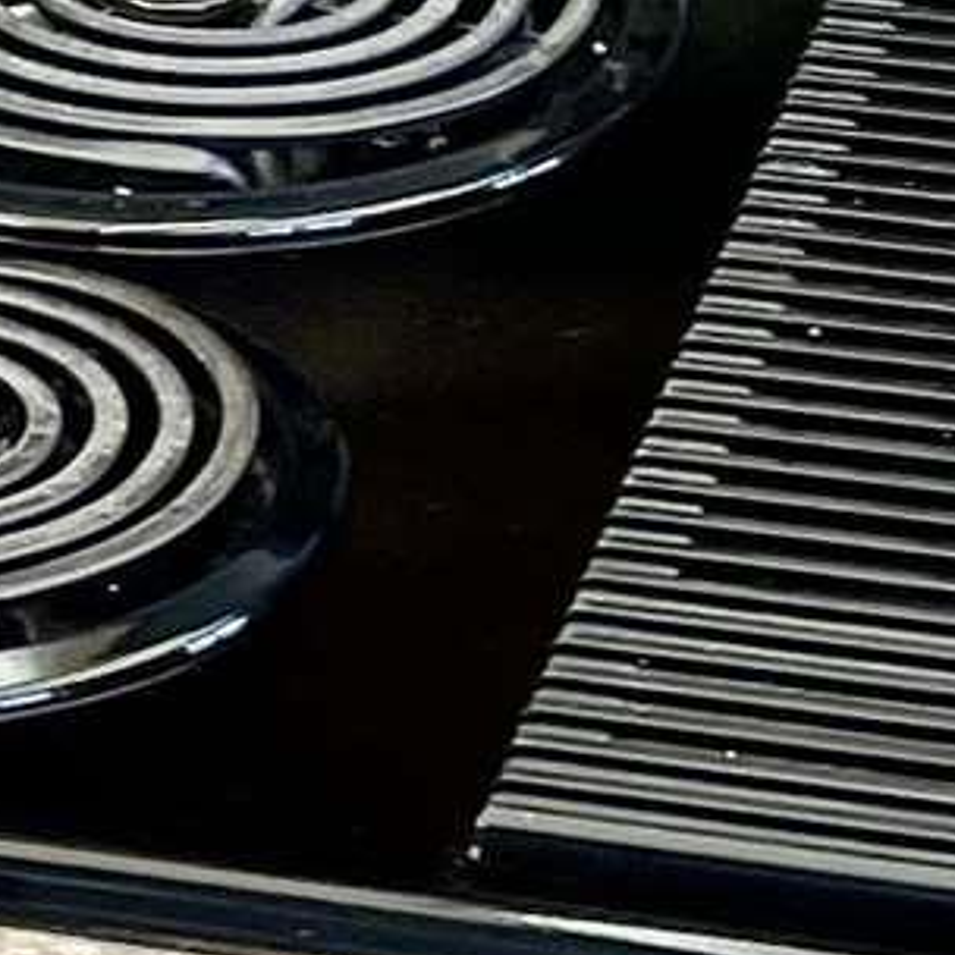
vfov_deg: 7.2
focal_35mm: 232
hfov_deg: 7.5
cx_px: 75
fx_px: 7241
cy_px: -1159
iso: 64
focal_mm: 4.2
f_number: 1.6
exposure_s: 1/60
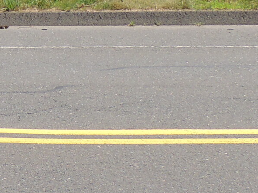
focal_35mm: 182
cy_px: -267
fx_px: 1356
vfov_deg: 7.6
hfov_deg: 10.4
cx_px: -169
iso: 100
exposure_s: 1/1000
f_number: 3.3
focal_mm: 6.2
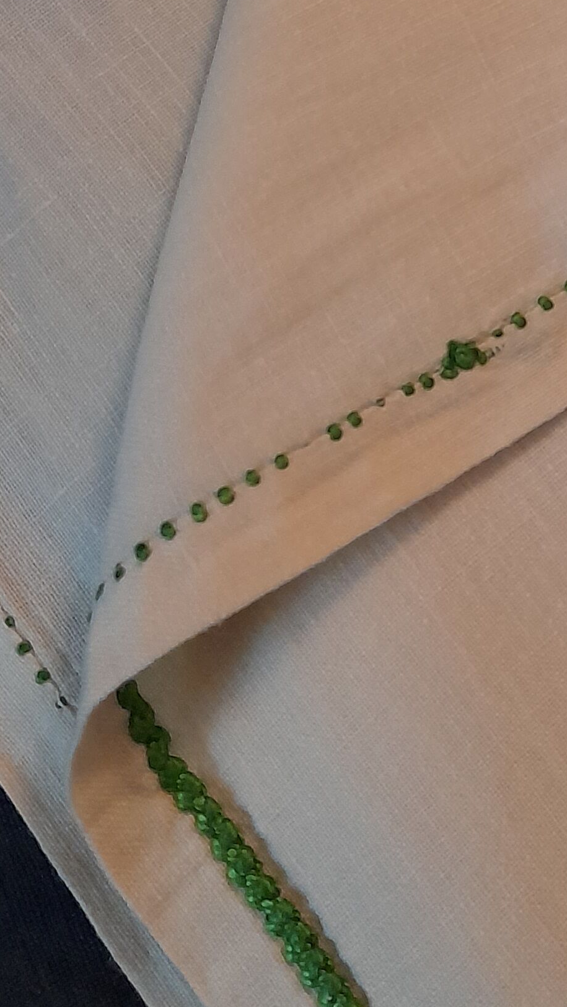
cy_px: -89
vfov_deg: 28.6
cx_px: 552
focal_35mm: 67
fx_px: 1790
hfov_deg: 17.6
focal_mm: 4.6
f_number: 2
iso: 320
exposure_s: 1/50
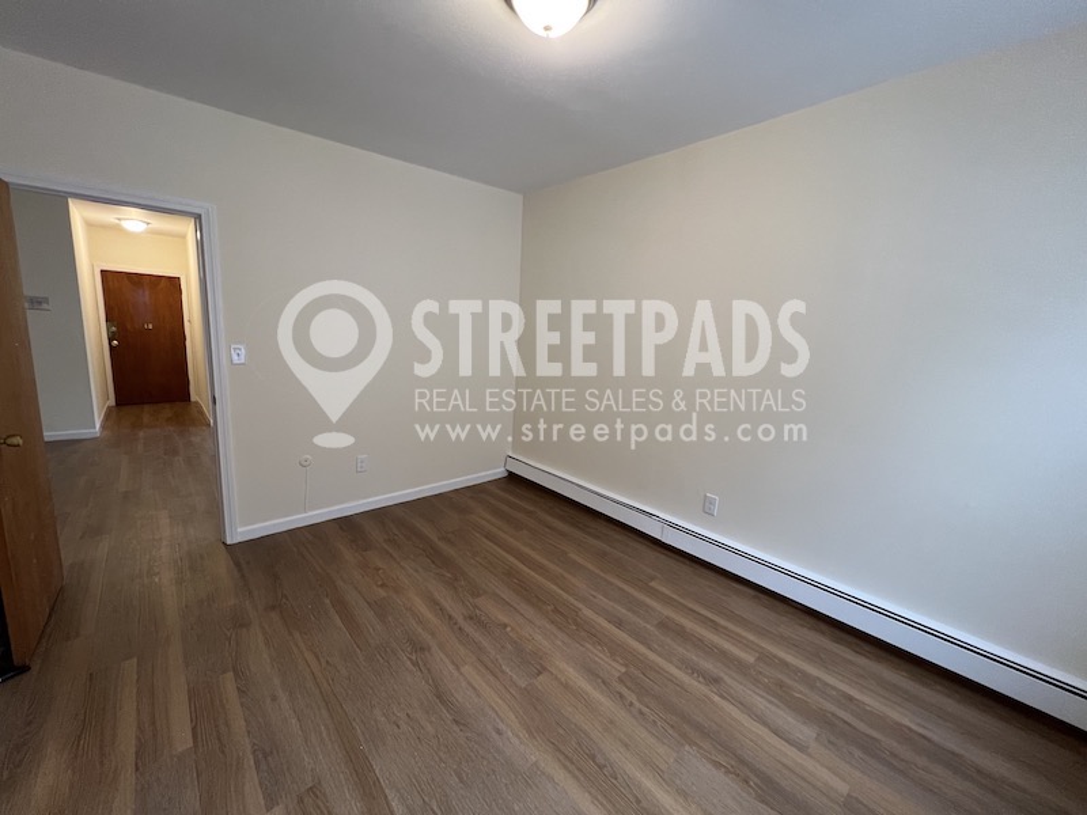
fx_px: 408
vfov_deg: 89.9
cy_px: 408
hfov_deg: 106.2
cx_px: 544
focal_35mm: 13
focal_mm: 1.57
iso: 200
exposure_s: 1/60
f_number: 1.8
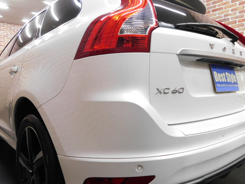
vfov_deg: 49.8
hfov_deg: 63.4
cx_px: 123
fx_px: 198
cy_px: 91
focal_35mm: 28
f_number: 3
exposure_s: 1/30
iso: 320
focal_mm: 4
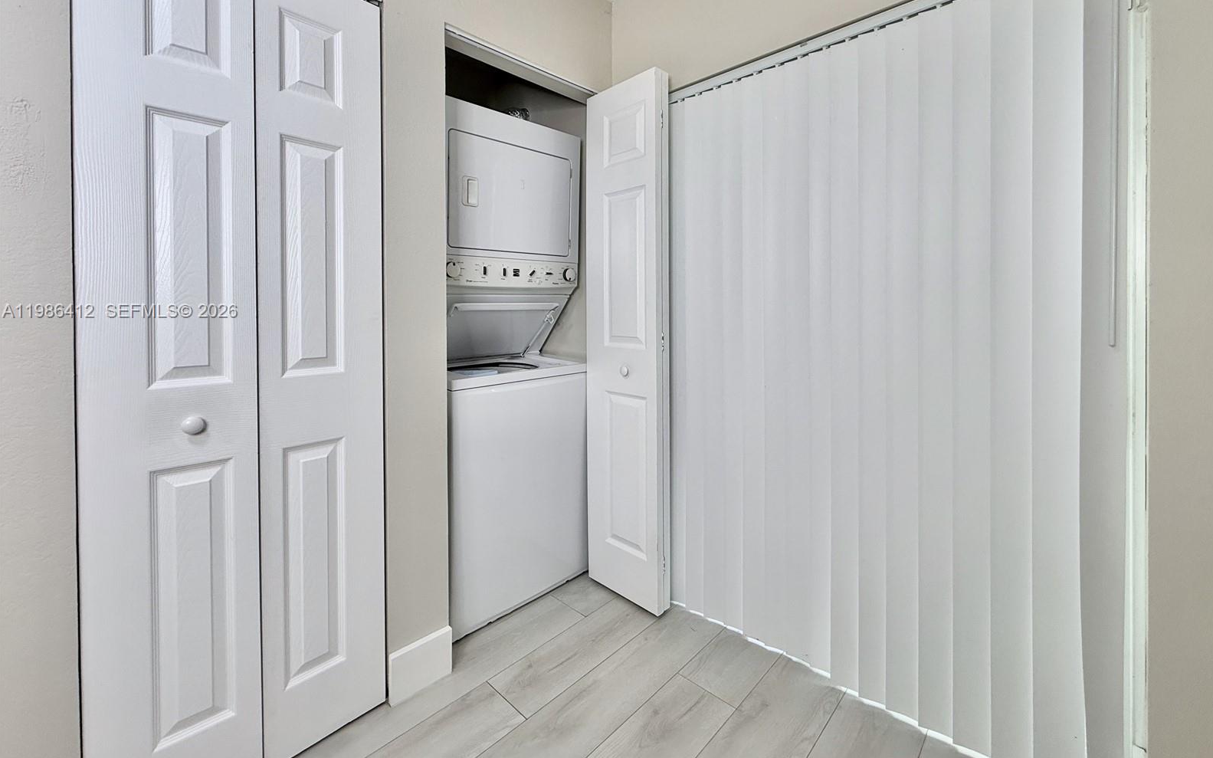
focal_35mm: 15
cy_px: 312
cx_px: 611
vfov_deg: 74.1
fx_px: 496
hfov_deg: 101.5
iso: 100
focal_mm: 2.22
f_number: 2.2
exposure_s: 1/120
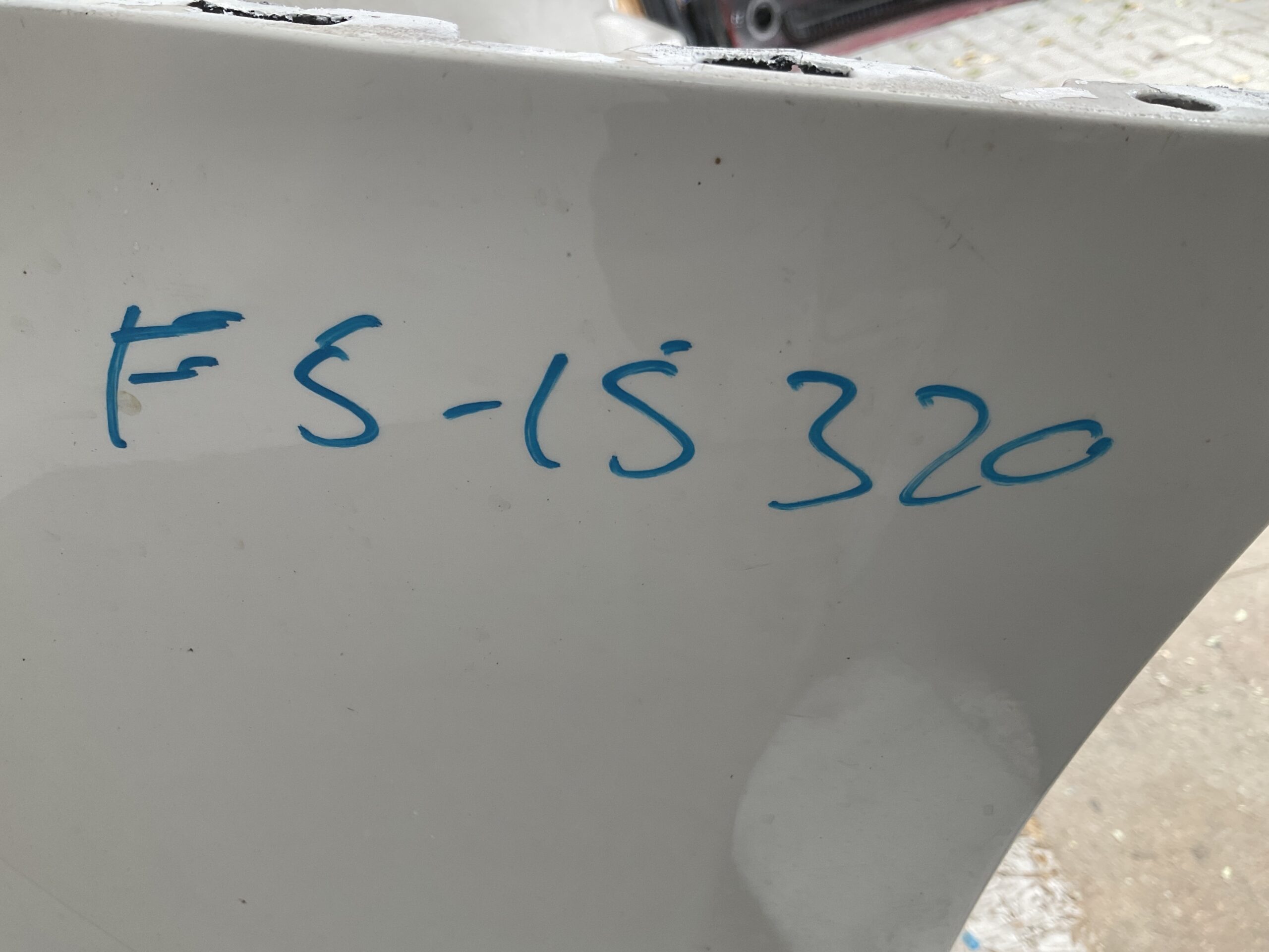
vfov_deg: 48.2
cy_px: 476
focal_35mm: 29
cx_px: 634
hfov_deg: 61.7
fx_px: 1063
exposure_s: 1/120
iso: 32
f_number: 1.8
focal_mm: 3
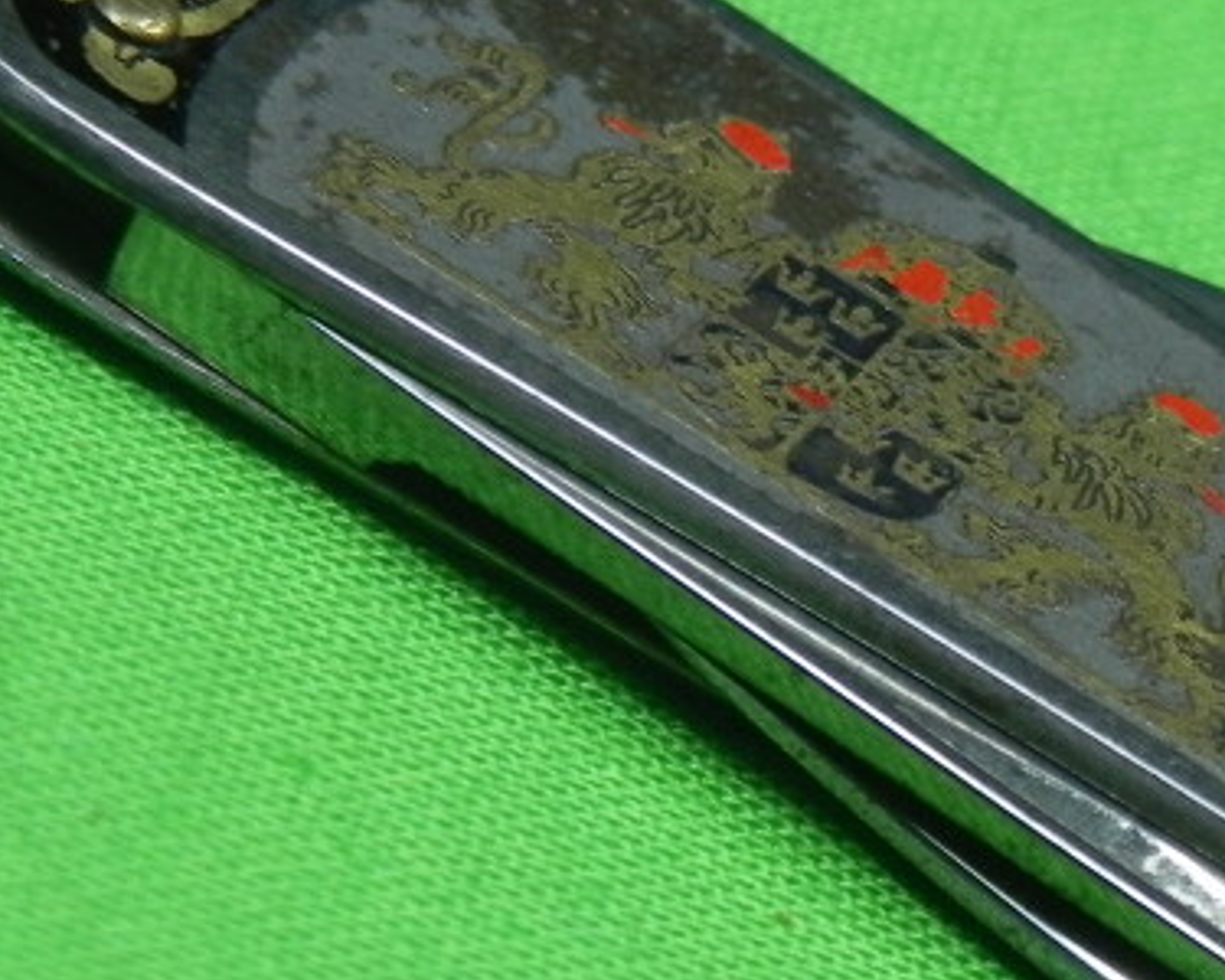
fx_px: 10151
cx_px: 1486
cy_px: 928
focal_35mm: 280
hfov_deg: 6.9
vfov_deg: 5.5
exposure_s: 1/125
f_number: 4
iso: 276
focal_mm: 18.8
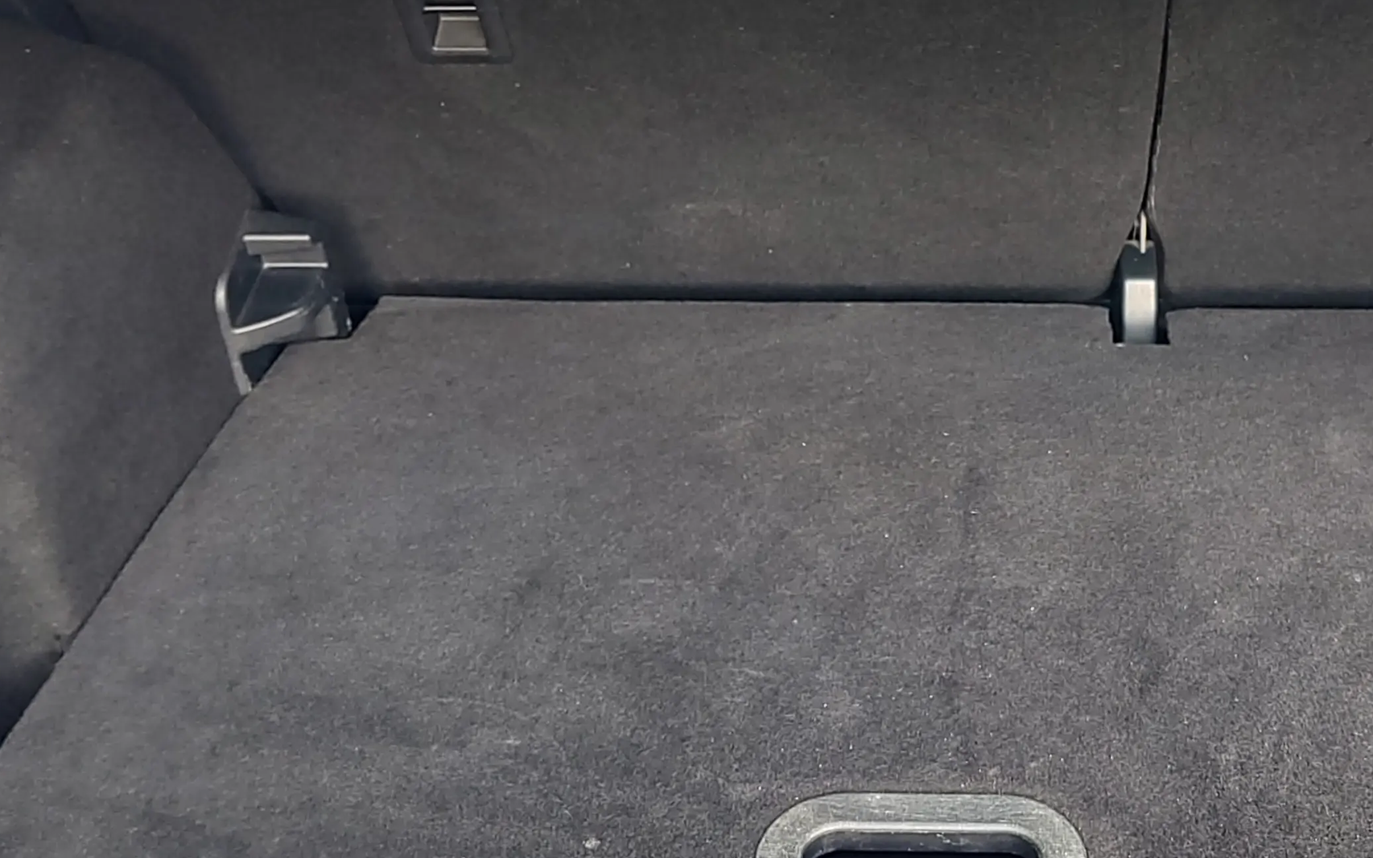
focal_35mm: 45
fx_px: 1684
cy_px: 275
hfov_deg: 43.5
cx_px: 951
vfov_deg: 28.4
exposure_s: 1/144
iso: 100
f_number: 1.8
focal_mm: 5.56
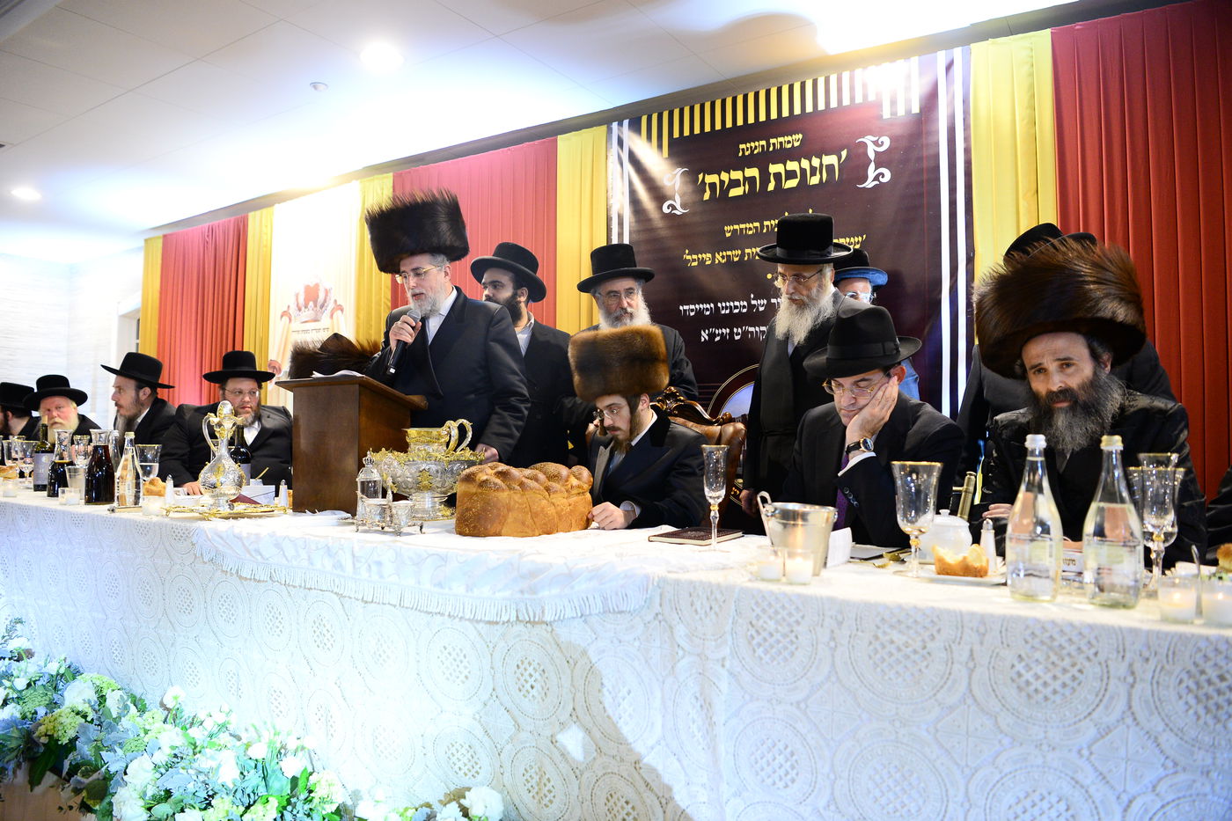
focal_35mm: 24
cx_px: 616
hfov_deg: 73.8
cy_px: 410
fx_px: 821
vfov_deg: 53.1
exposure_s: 1/80
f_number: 2.8
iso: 2500
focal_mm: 24
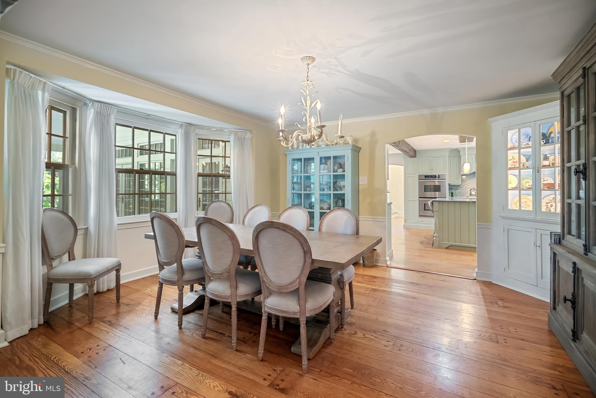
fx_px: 265
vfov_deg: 73.8
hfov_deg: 96.7
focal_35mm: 16
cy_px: 199
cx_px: 298
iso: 10000
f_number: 4
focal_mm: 16
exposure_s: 1/60
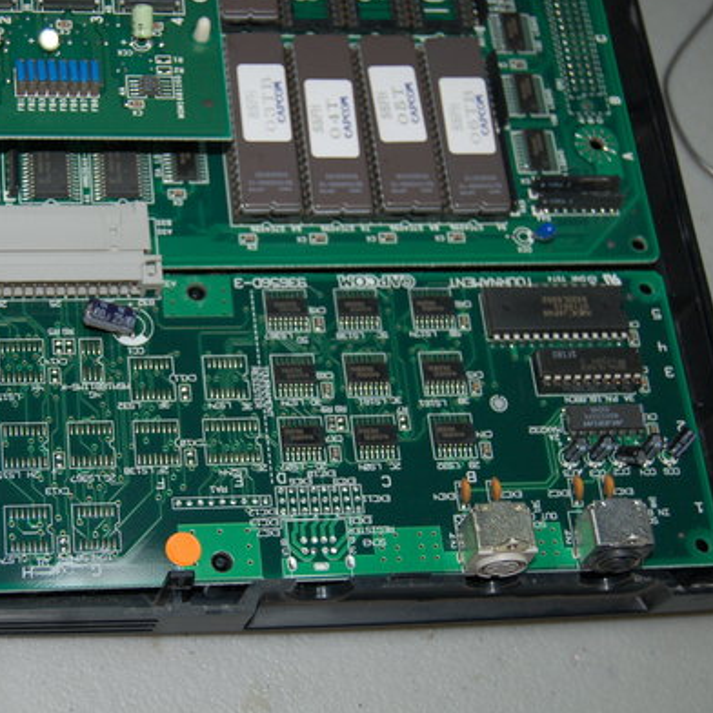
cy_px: 354
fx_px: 1724
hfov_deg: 23.2
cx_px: 204
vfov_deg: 23.4
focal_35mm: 74
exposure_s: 1/60
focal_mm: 38
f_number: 5
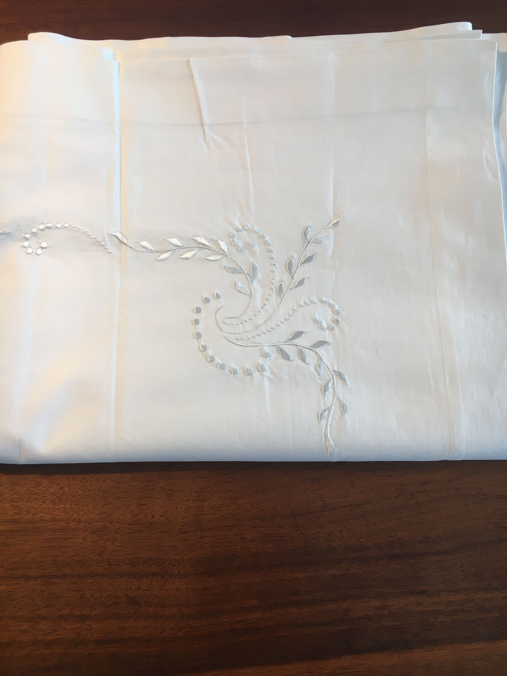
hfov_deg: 48.2
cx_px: 254
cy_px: 338
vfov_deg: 61.7
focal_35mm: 29
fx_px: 566
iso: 25
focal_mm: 4.15
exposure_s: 1/33
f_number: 2.2
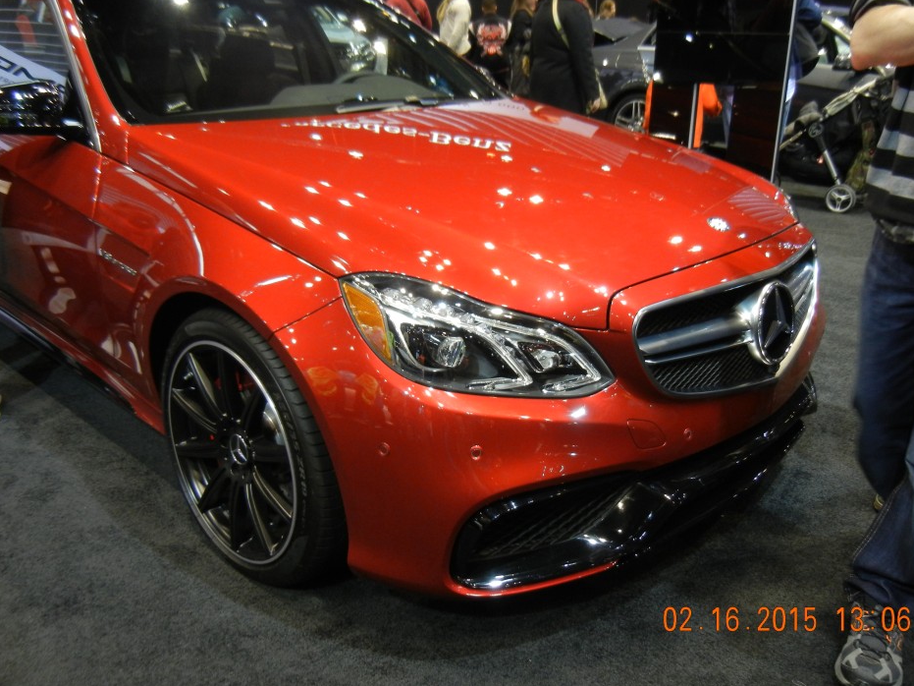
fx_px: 871
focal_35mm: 33
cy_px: 320
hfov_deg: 55.4
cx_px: 469
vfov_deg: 42.9
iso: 400
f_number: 3.5
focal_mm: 5.4
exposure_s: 1/43
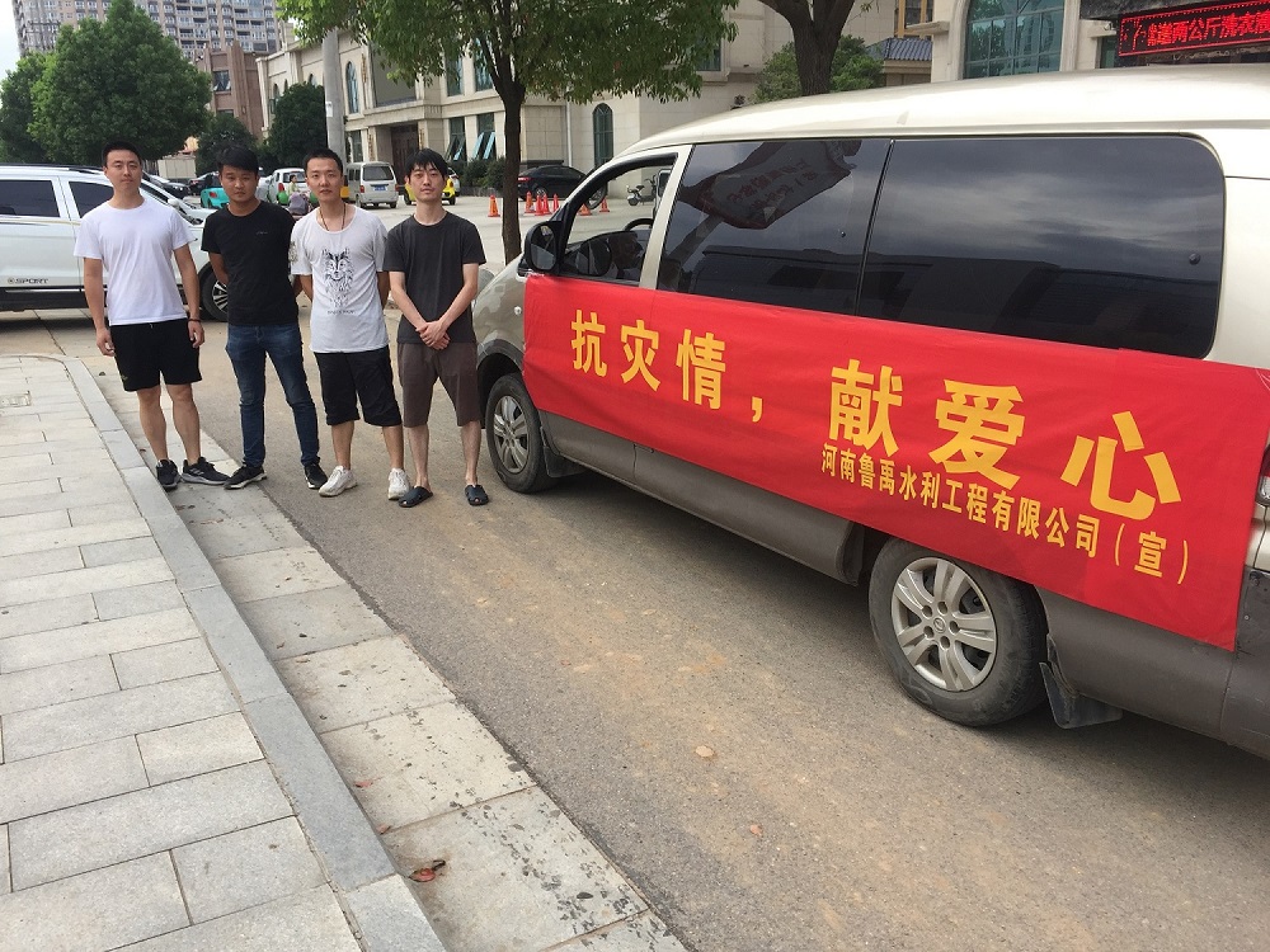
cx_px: 635
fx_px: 1064
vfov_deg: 48.2
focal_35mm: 29
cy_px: 476
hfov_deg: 61.7
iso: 32
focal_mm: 4.15
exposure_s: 1/210
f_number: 2.2
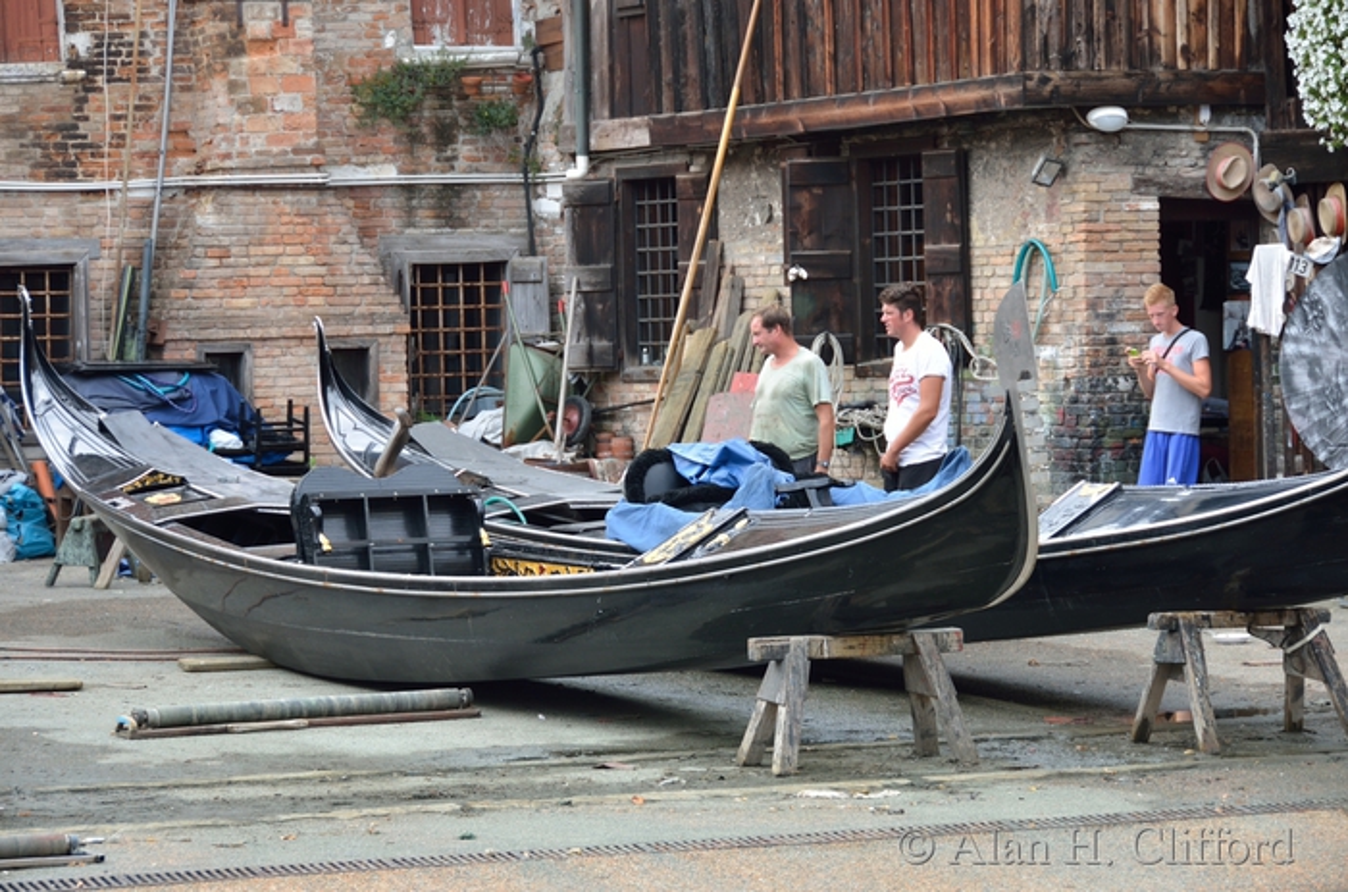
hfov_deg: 15.2
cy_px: 446
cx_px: 674
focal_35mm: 135
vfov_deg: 10.1
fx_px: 5042
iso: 100
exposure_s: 1/125
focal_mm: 90
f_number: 5.3
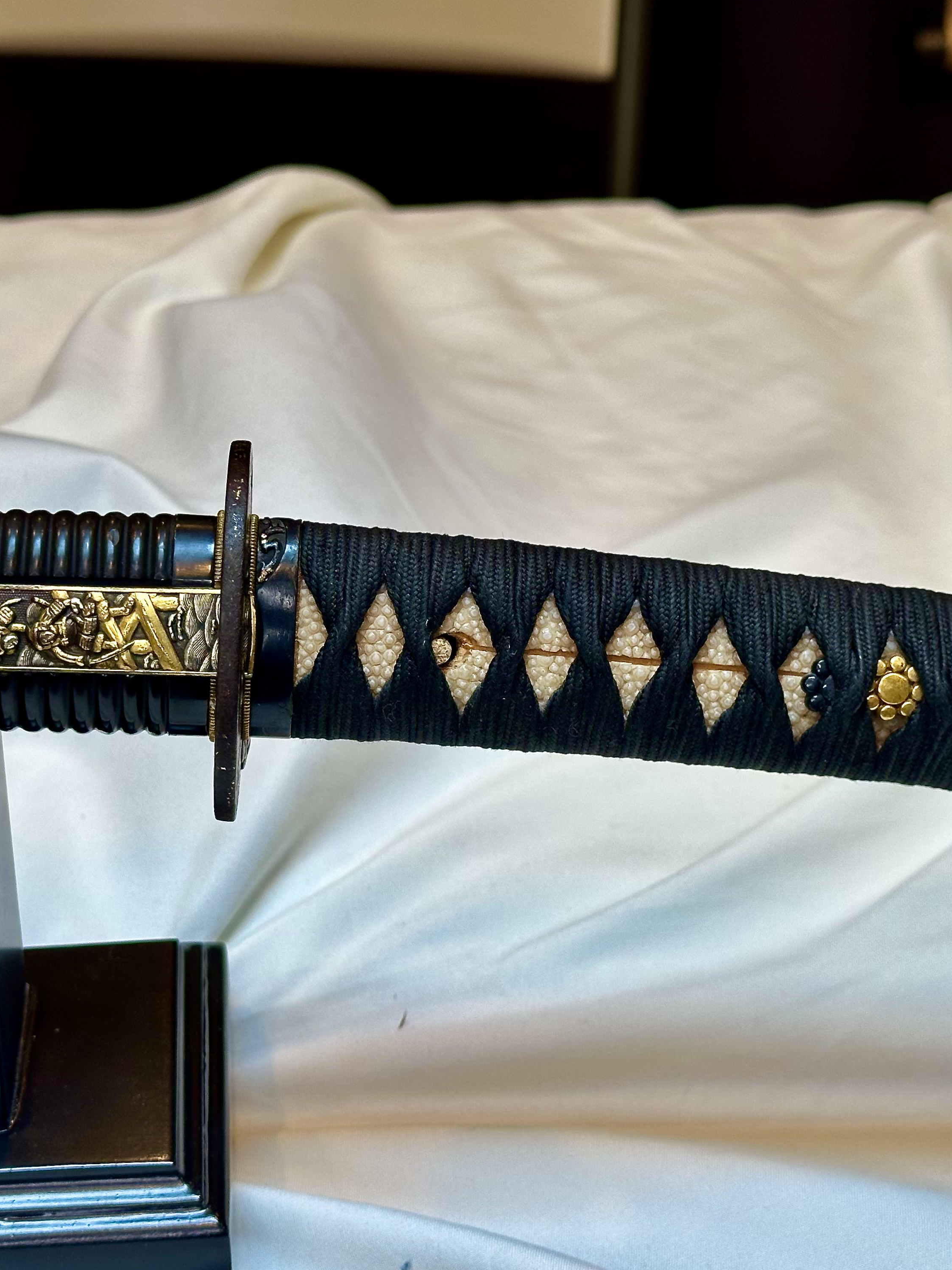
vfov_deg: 29.8
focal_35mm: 65
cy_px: 639
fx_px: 2383
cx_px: 381
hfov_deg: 22.6
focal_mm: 6.86
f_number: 1.78
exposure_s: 1/120
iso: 64
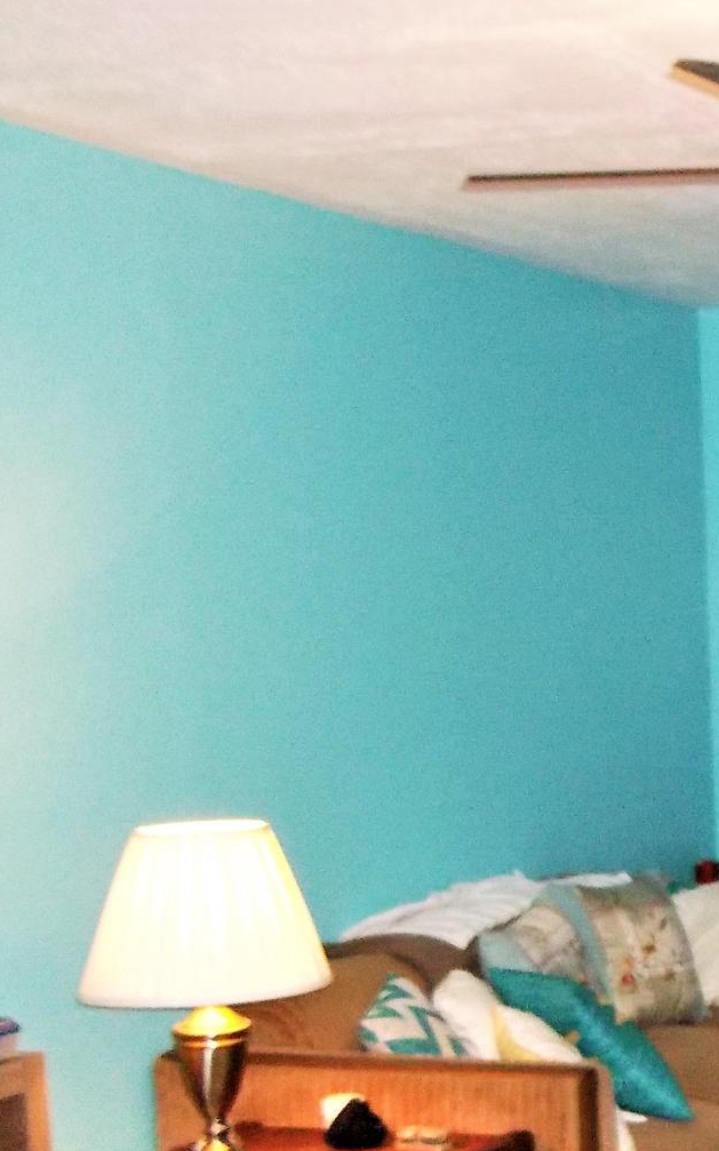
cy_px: 807
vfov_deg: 29.5
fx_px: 2164
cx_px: 1063
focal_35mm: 69
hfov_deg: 17.1
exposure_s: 1/30
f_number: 2.9
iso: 320
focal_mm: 5.7
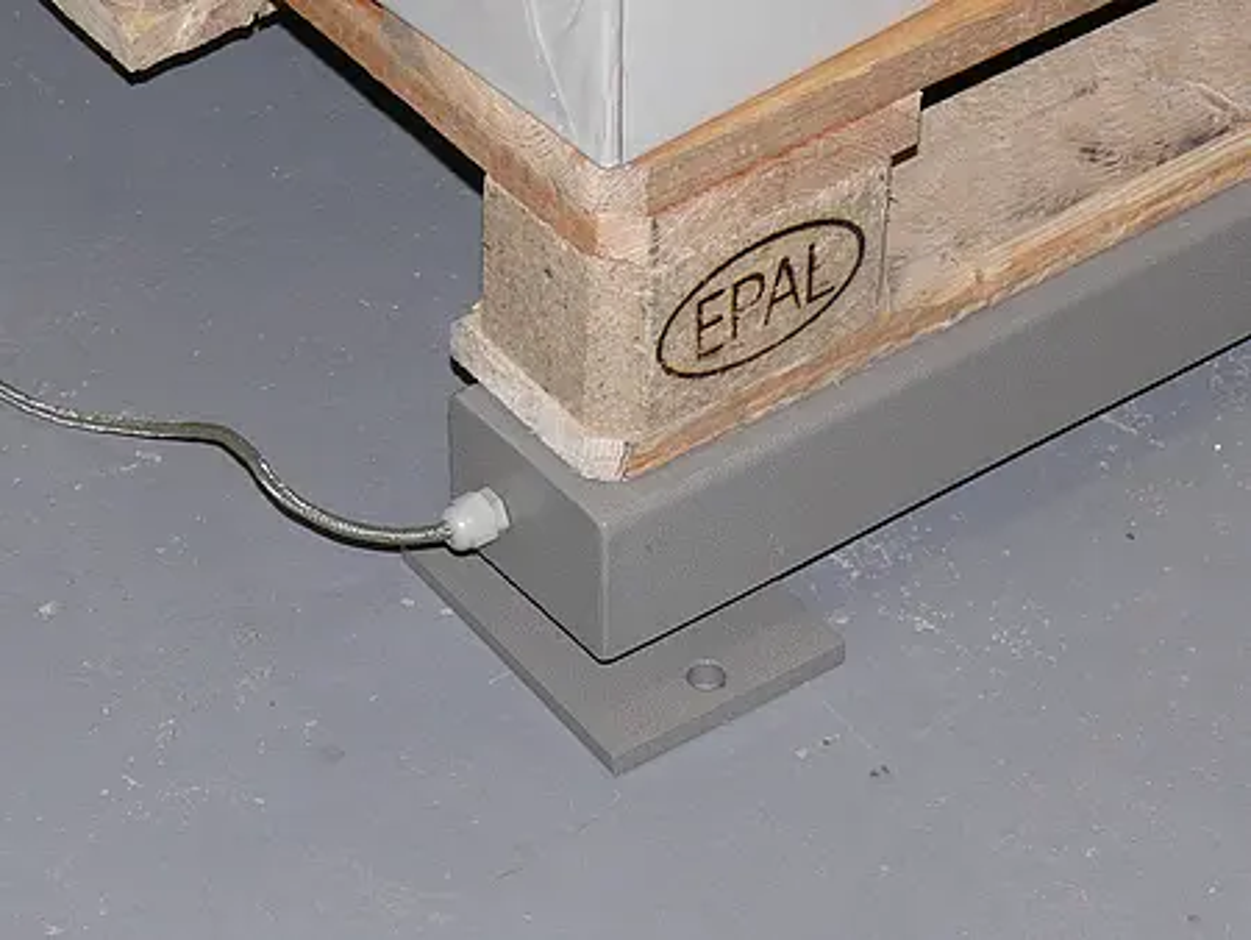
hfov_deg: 14.8
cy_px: 470
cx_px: 626
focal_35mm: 133
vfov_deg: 11.2
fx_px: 4809
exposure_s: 1/30
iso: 100
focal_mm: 19.7
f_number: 3.2
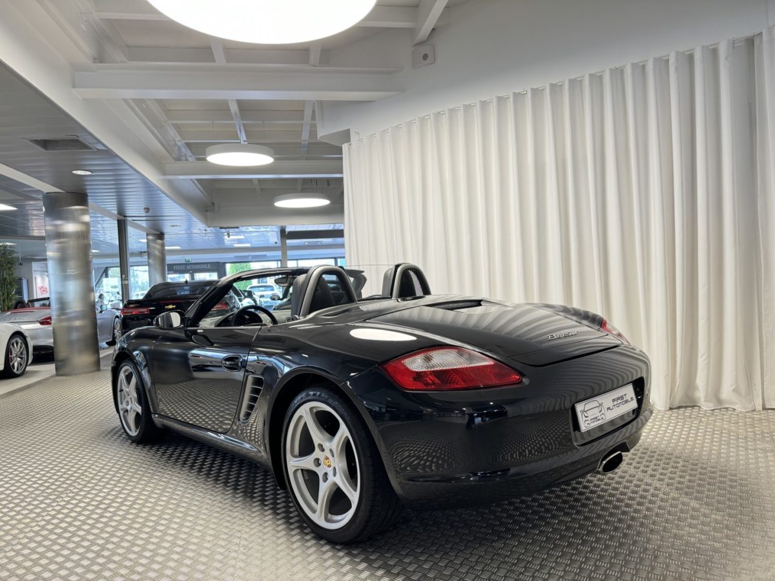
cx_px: 388
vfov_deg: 56.8
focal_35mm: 24
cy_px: 290
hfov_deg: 71.6
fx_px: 537
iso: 125
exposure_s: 1/50
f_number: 1.78
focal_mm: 6.76
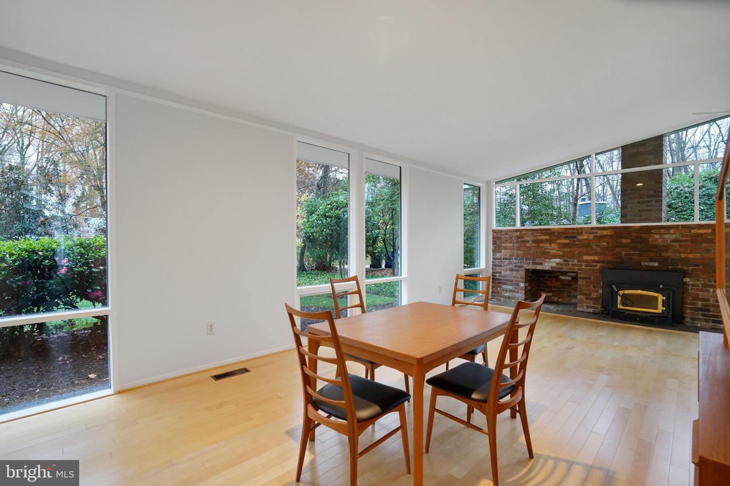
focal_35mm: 16
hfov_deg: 96.7
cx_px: 365
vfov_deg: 73.7
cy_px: 243
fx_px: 324
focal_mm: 16
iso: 1250
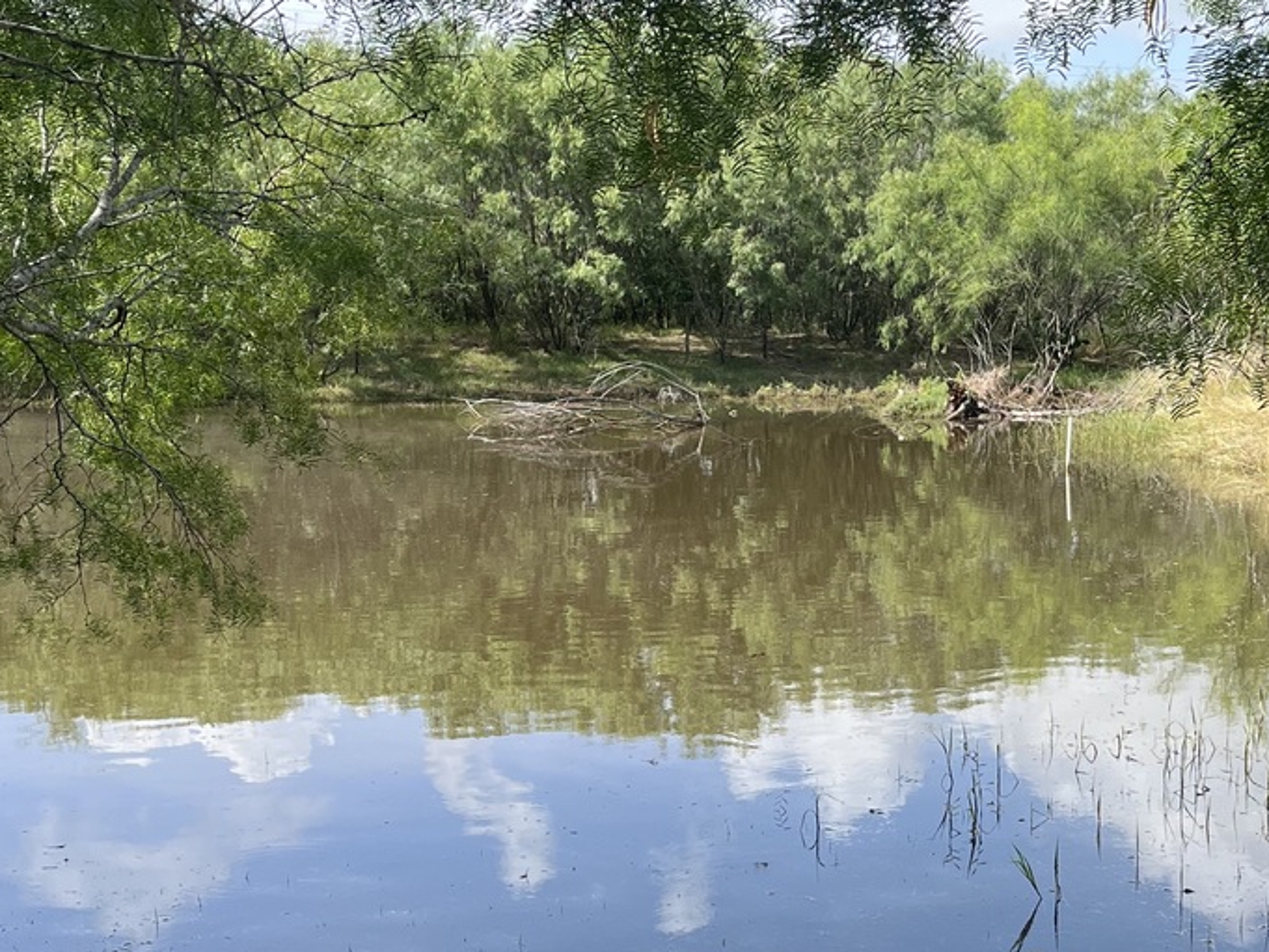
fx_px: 2017
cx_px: 928
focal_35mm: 55
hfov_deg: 34.3
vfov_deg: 26.4
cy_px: 626
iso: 50
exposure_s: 1/1404
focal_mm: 5.1
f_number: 1.6
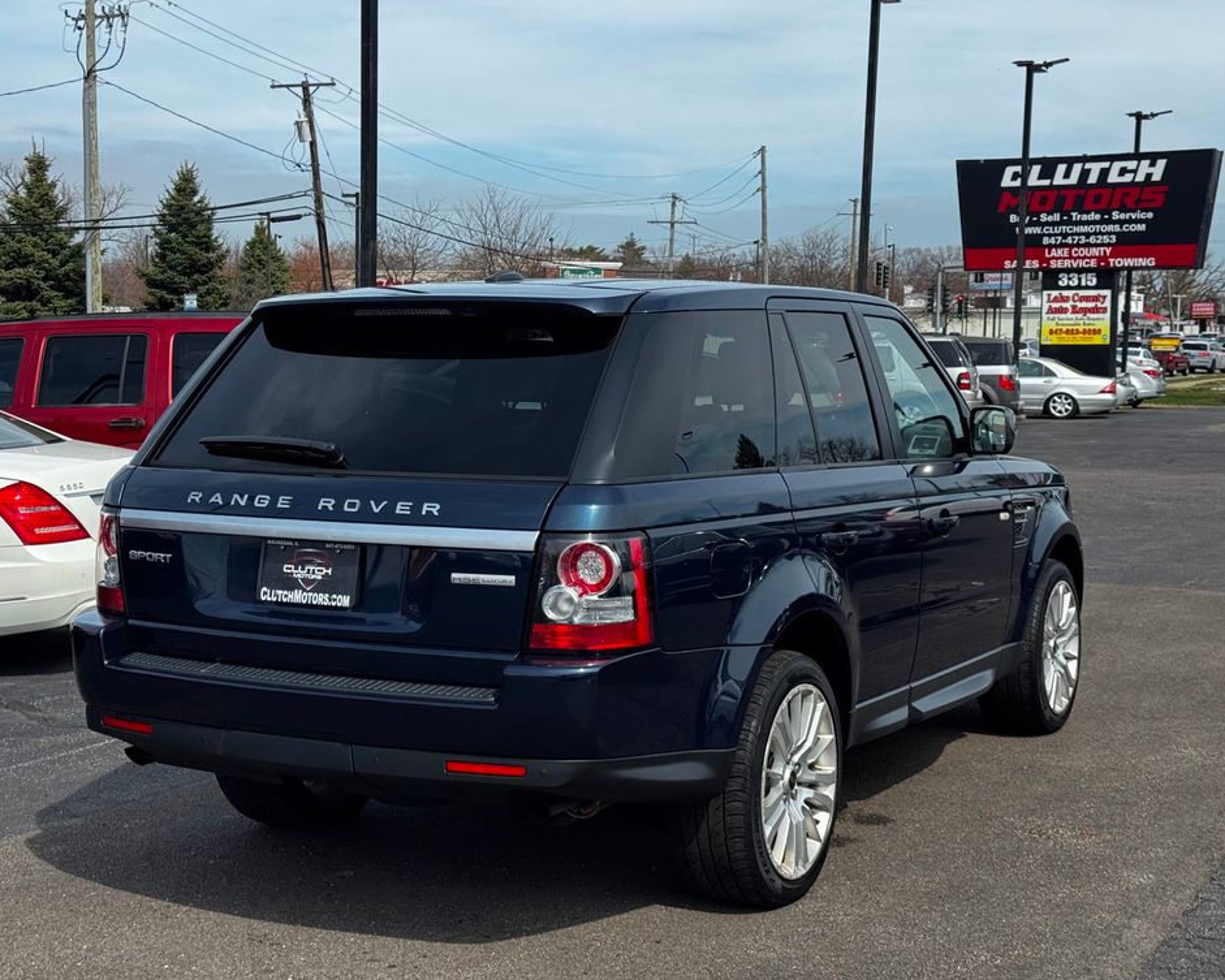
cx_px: 595
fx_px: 1849
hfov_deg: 36.6
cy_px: 484
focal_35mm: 51
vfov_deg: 29.7
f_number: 1.78
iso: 64
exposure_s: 1/4049
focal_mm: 6.76
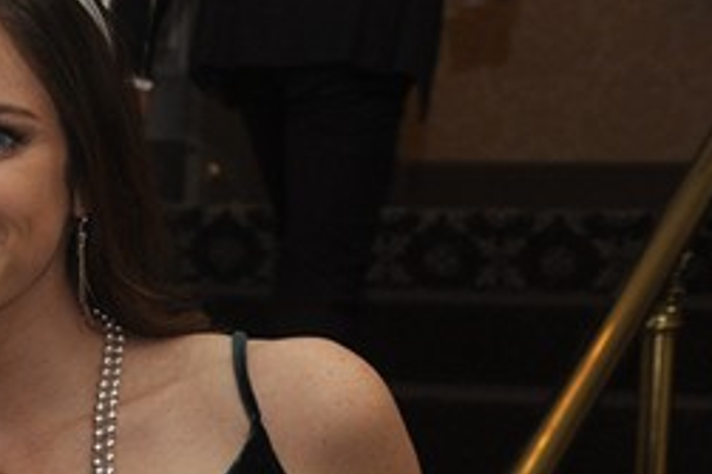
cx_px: -638
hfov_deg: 11.3
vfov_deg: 8.2
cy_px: 511
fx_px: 3301
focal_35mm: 167
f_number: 5
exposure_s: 1/60
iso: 400
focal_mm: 28
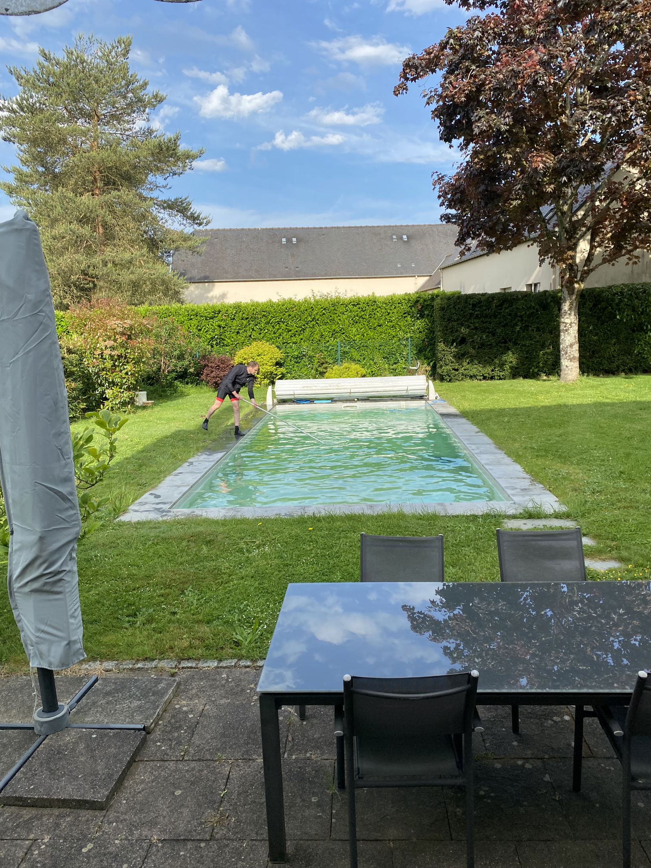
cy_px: 434
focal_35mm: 26
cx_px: 326
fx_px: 652
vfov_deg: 67.3
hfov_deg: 53.1
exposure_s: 1/1330
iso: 32
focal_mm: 4.25
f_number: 1.8
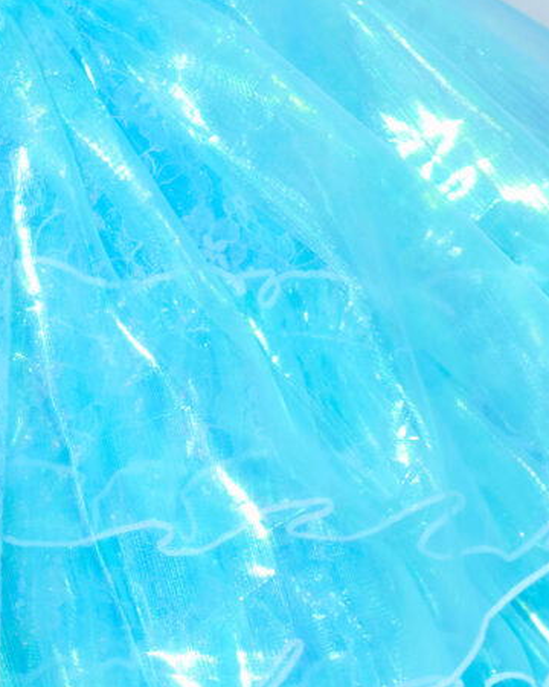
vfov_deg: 3.9
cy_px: -579
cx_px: -318
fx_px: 9972
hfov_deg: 3.1
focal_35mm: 491
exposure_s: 1/125
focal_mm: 92
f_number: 5.6
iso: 200
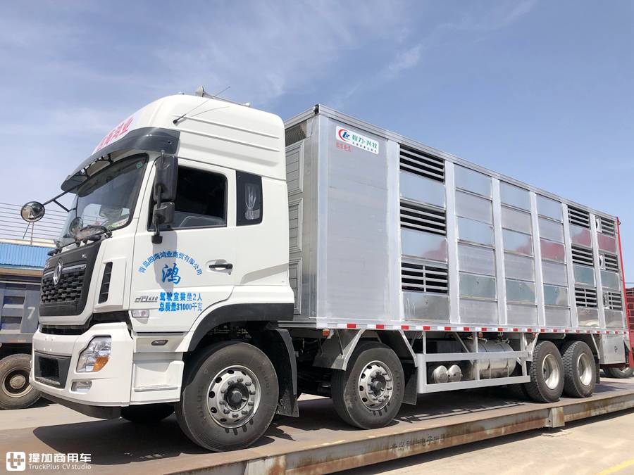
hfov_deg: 63.4
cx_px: 317
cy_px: 238
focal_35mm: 28
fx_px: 513
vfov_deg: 49.7
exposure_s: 1/2825
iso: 20
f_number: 1.8
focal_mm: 4
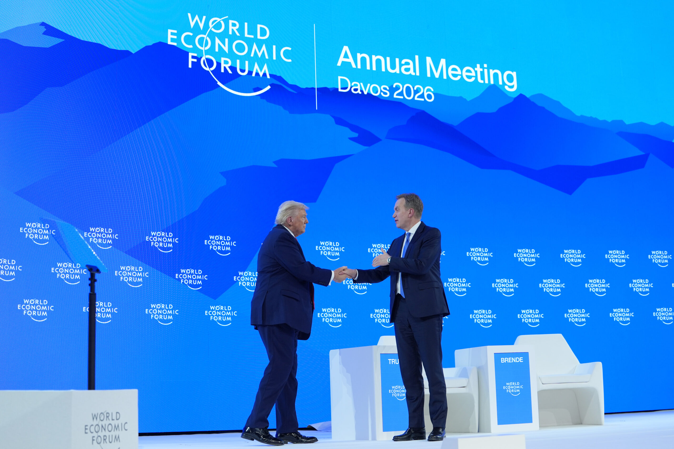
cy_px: 224
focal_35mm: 50
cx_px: 337
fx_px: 936
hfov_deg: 39.6
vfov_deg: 27.0
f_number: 2.8
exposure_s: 1/320
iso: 640
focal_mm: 50
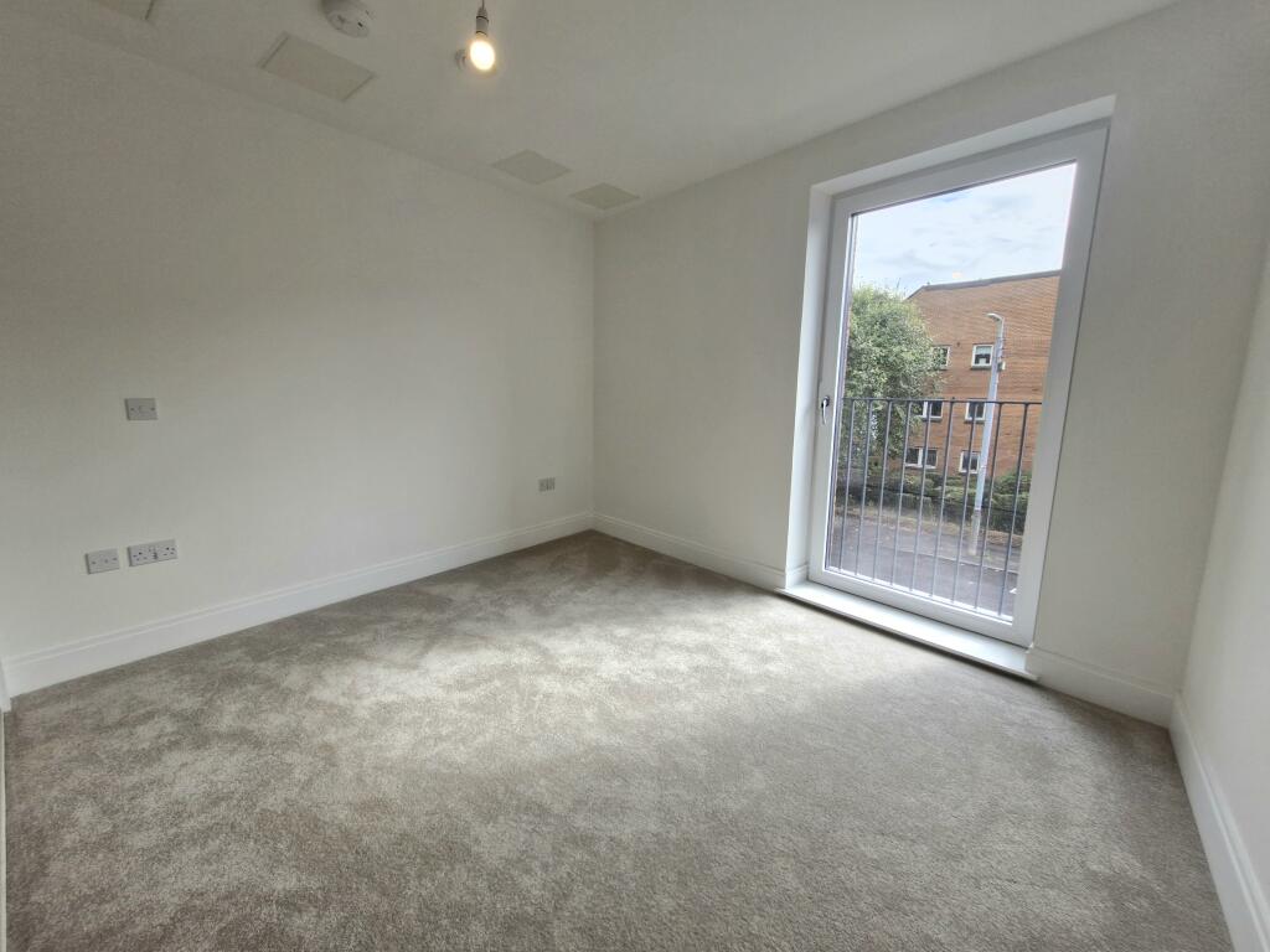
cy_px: 476
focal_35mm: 13
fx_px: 477
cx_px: 635
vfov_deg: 89.9
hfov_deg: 106.2
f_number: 2.2
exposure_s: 1/312
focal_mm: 1.74
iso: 50
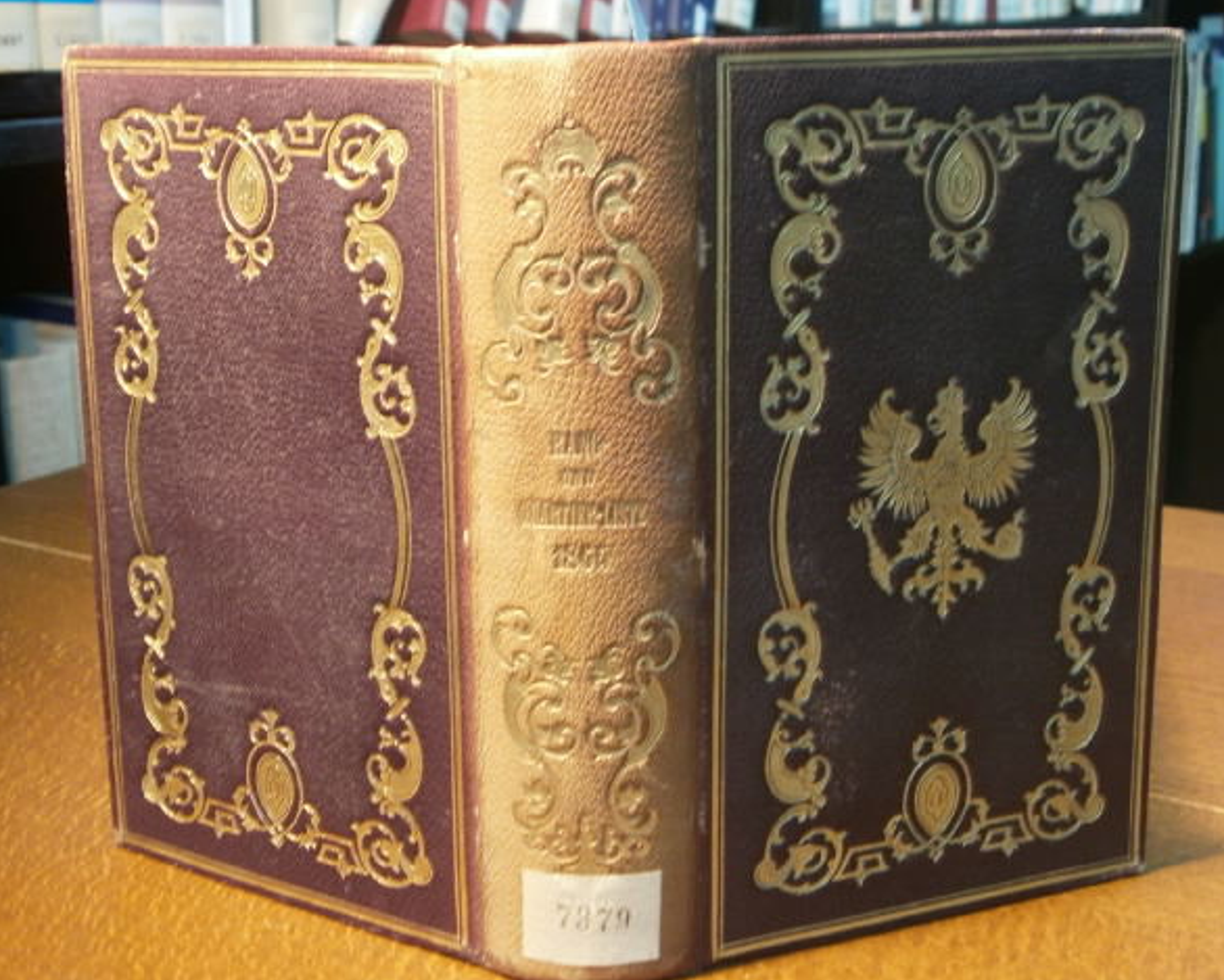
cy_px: 497
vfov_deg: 30.8
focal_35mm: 49
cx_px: 595
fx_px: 1775
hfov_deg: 38.0
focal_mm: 8.1
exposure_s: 1/2
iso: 160
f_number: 3.8
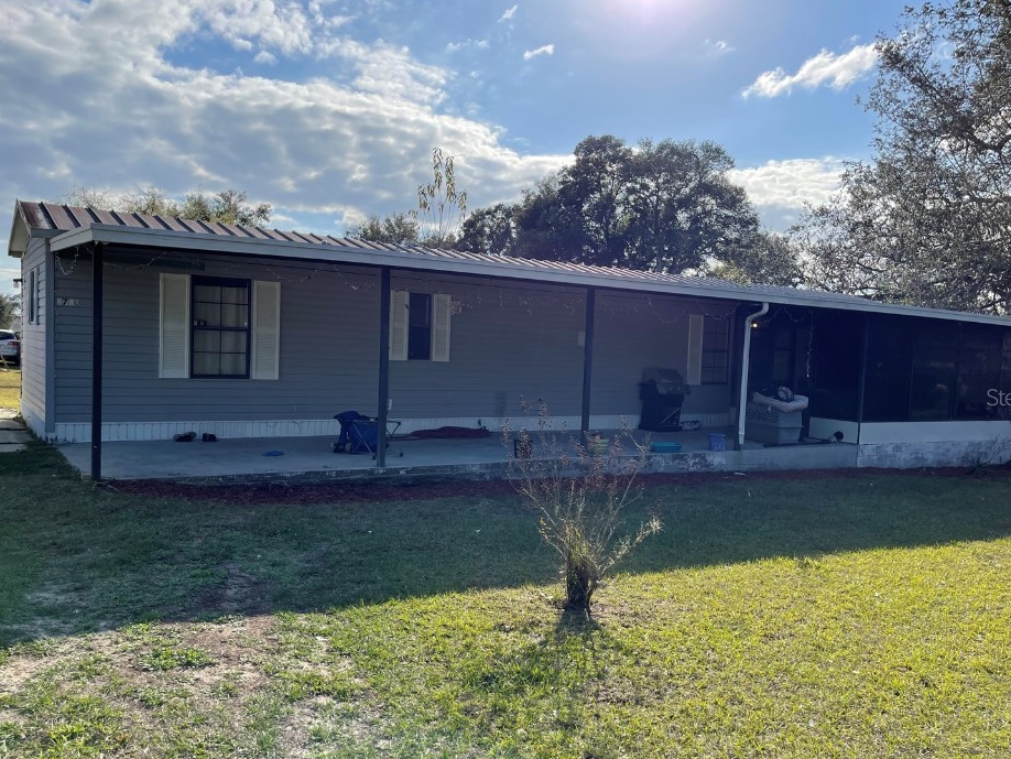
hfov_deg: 61.6
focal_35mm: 29
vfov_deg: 48.2
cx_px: 526
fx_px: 847
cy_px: 397
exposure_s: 1/5917
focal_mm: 5.1
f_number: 1.6
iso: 32
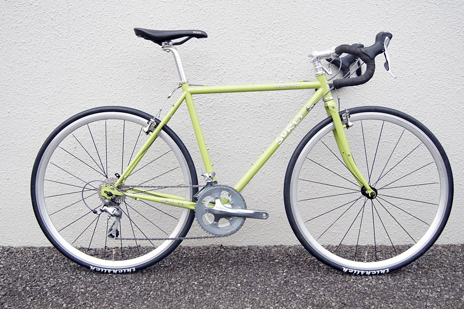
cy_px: 154
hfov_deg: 49.6
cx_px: 232
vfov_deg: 34.2
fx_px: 503
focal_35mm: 39
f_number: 4.5
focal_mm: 26
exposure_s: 1/60
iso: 100
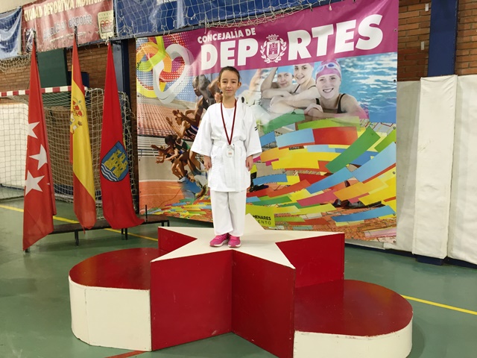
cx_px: 238
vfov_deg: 48.2
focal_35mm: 29
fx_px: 400
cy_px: 179
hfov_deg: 61.7
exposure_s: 1/33
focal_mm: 4.15
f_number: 2.2
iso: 80
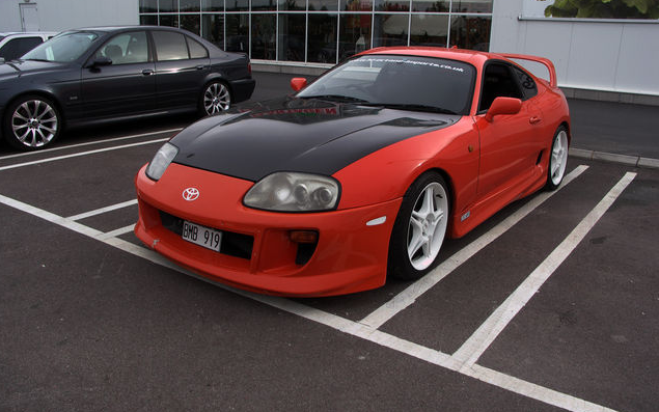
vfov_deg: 40.6
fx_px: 557
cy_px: 200
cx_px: 328
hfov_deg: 61.2
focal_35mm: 31
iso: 50
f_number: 4
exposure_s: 1/100
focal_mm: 7.6
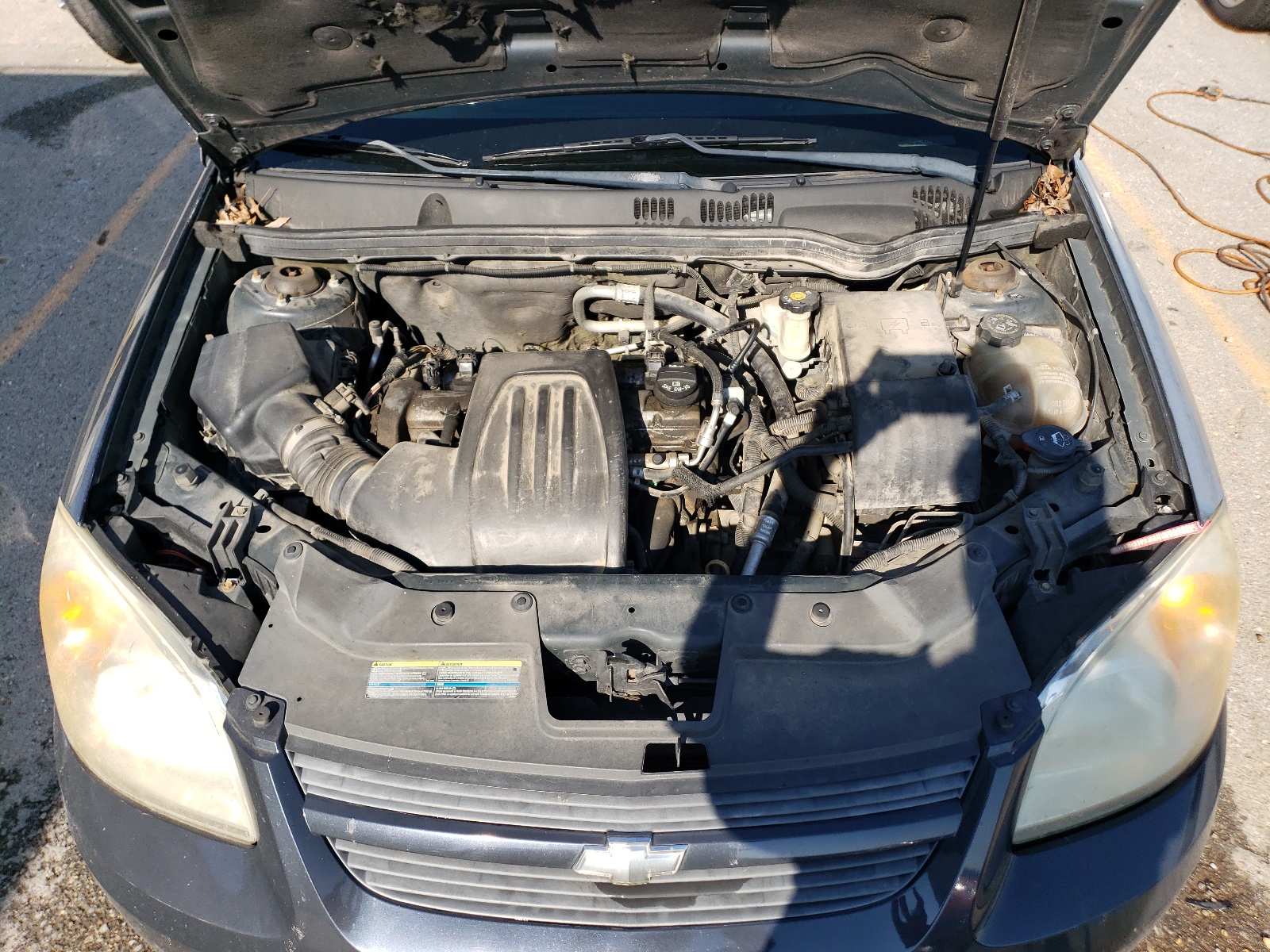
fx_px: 954
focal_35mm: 26
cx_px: 635
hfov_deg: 67.3
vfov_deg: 53.1
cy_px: 476
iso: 50
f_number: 1.5
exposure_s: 1/1667
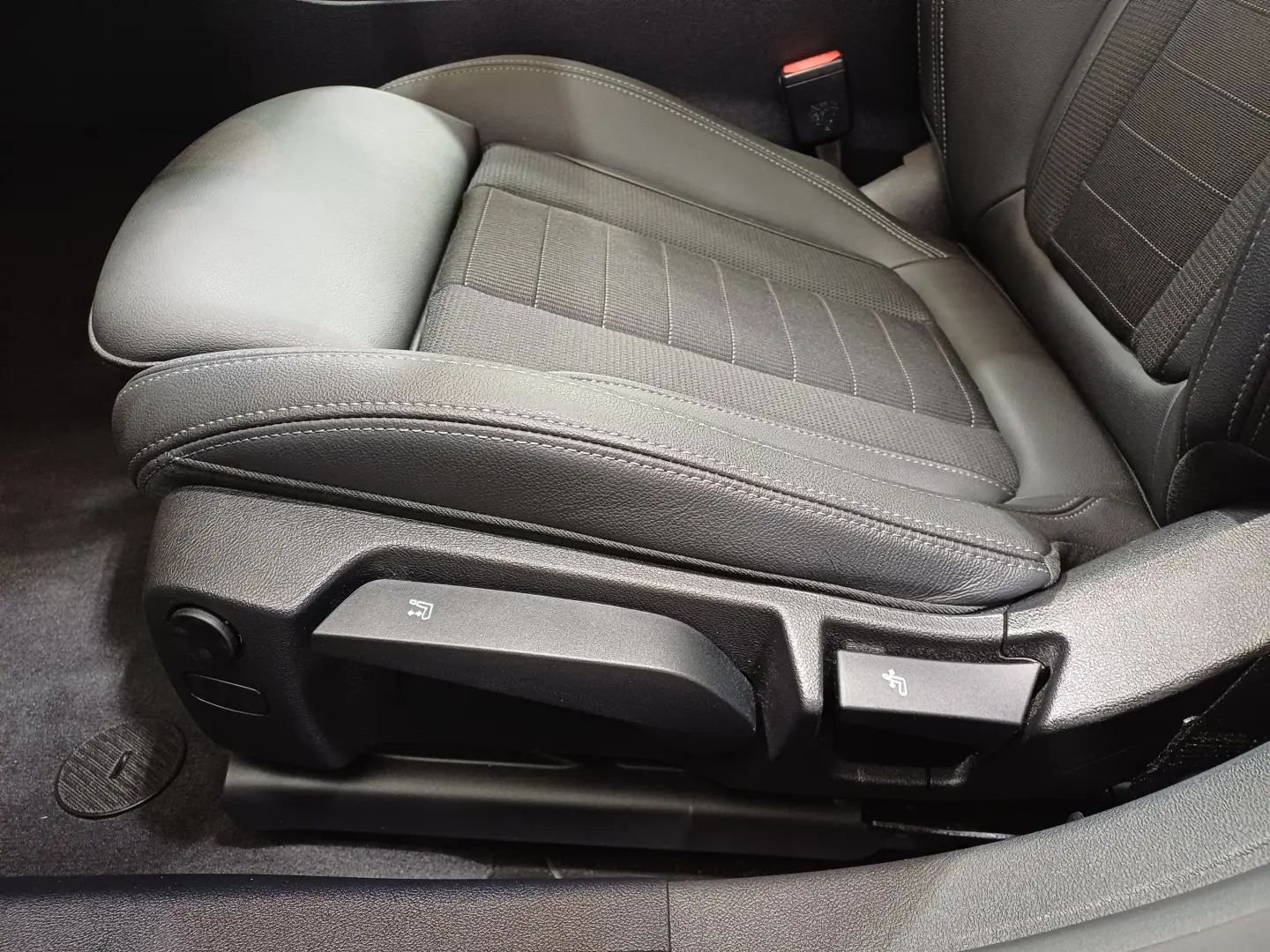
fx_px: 917
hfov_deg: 69.4
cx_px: 635
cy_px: 476
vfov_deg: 54.9
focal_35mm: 25
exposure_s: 1/25
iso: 400
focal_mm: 4.65
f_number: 1.8
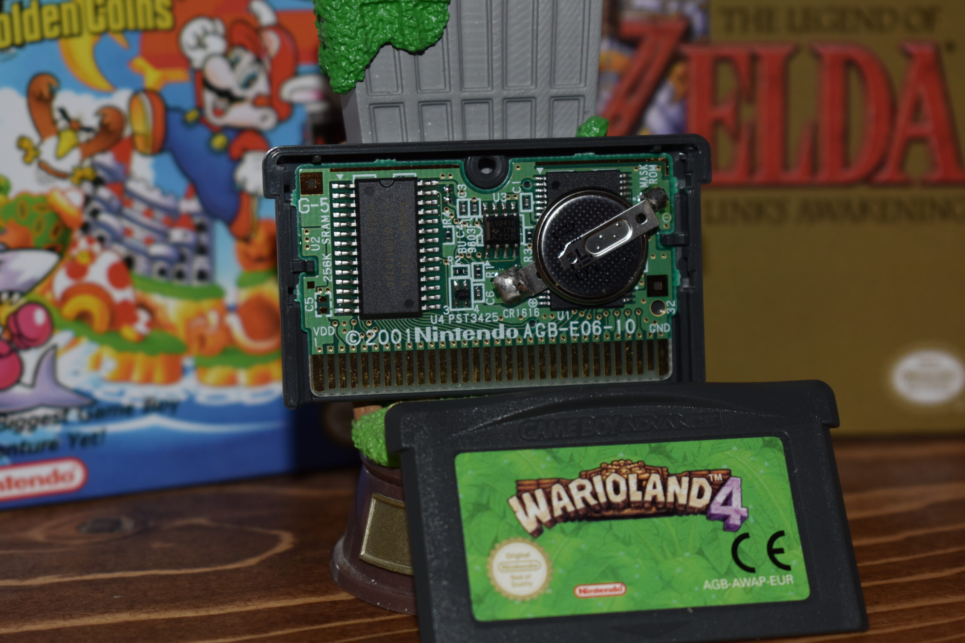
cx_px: 482
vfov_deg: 16.6
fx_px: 2211
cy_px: 322
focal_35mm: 82
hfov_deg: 24.6
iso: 200
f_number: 5.6
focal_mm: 55
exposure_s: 1/30
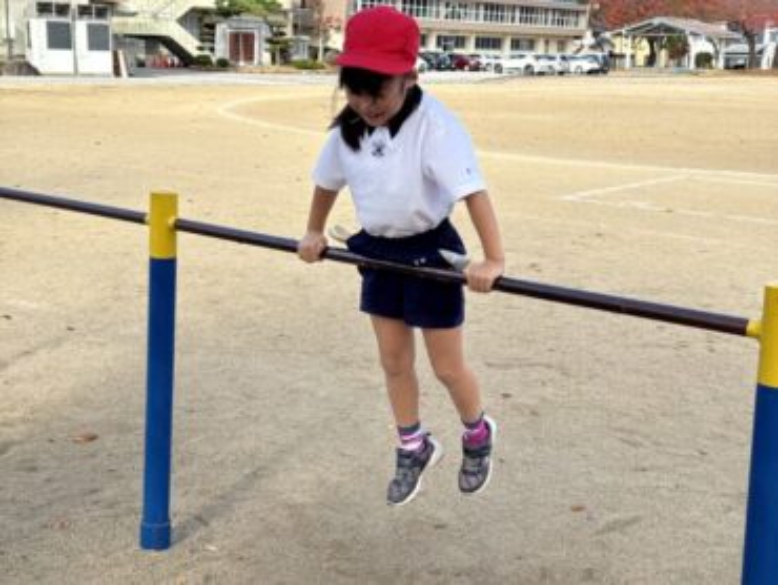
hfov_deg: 39.6
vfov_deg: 30.3
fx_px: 1080
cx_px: 389
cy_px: 292
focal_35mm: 48
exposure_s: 1/1923
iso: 64
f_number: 1.78
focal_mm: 6.76
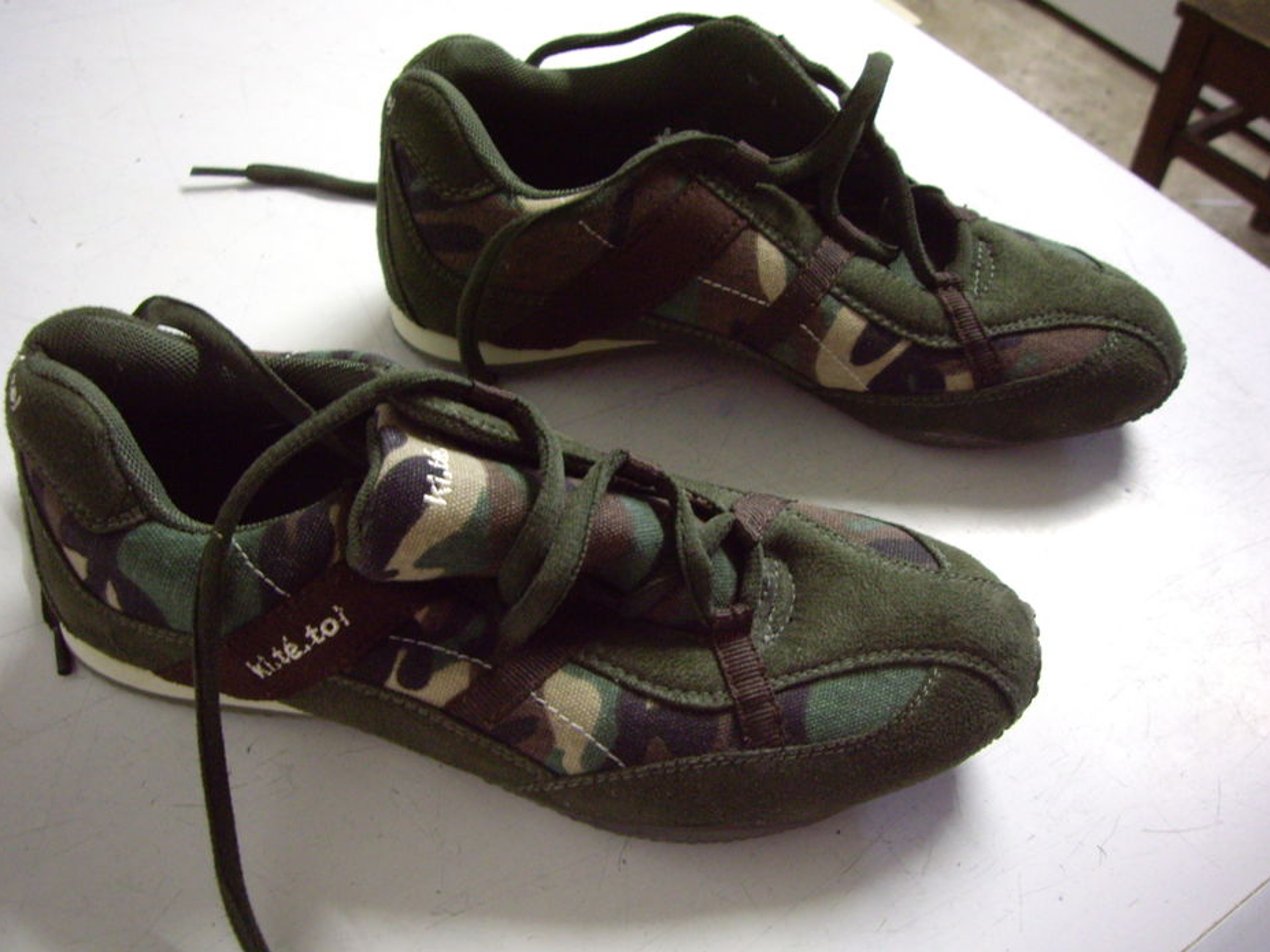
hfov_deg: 45.8
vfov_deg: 35.1
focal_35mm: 41
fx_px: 1504
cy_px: 481
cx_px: 615
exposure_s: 1/6
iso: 200
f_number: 2.7
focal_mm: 6.2
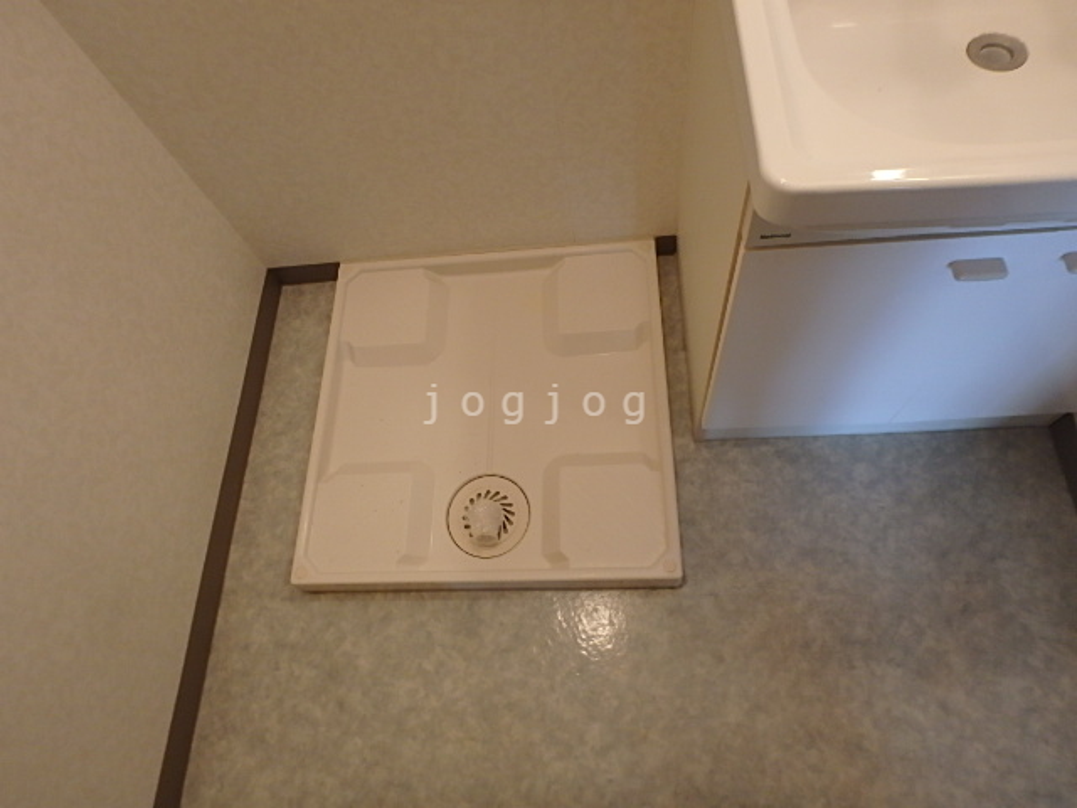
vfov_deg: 63.4
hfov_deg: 79.0
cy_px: 404
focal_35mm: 21
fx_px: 653
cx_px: 538
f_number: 3.5
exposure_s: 1/30
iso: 250
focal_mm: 3.7
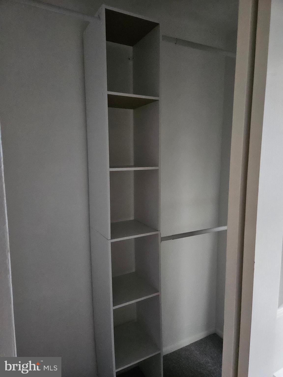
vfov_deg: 73.9
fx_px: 251
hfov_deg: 58.9
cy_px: 188
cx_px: 142
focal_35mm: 23
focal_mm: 5.4
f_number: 1.8
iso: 1250
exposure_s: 1/24
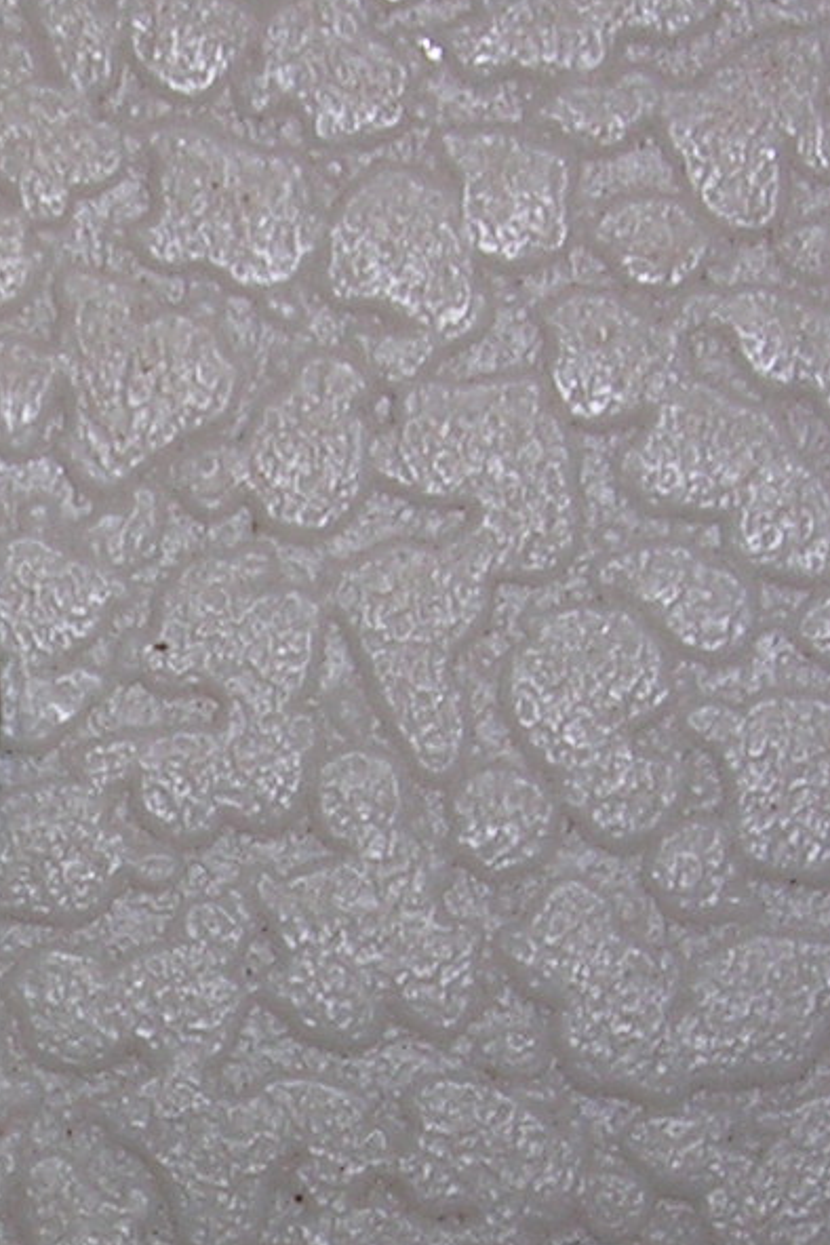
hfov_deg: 9.8
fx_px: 4738
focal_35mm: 137
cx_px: -249
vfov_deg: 14.7
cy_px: 1234
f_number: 5.6
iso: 50
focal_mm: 5.8
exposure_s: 1/60.1
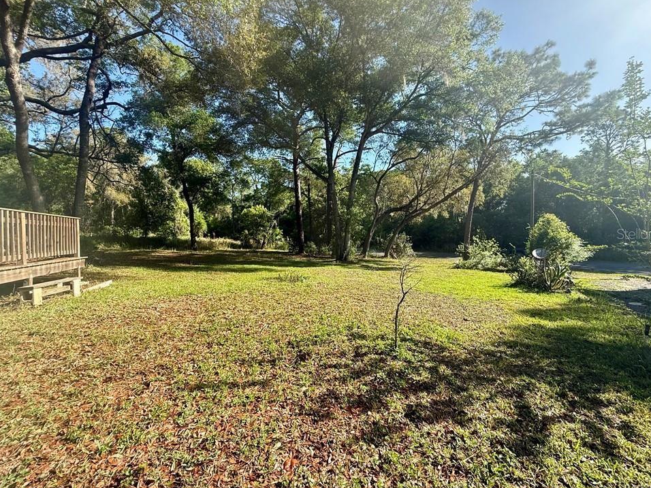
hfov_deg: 98.2
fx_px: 282
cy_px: 233
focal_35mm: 15
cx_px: 332
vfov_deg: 81.7
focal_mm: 2.22
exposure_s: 1/531
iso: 50
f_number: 2.2
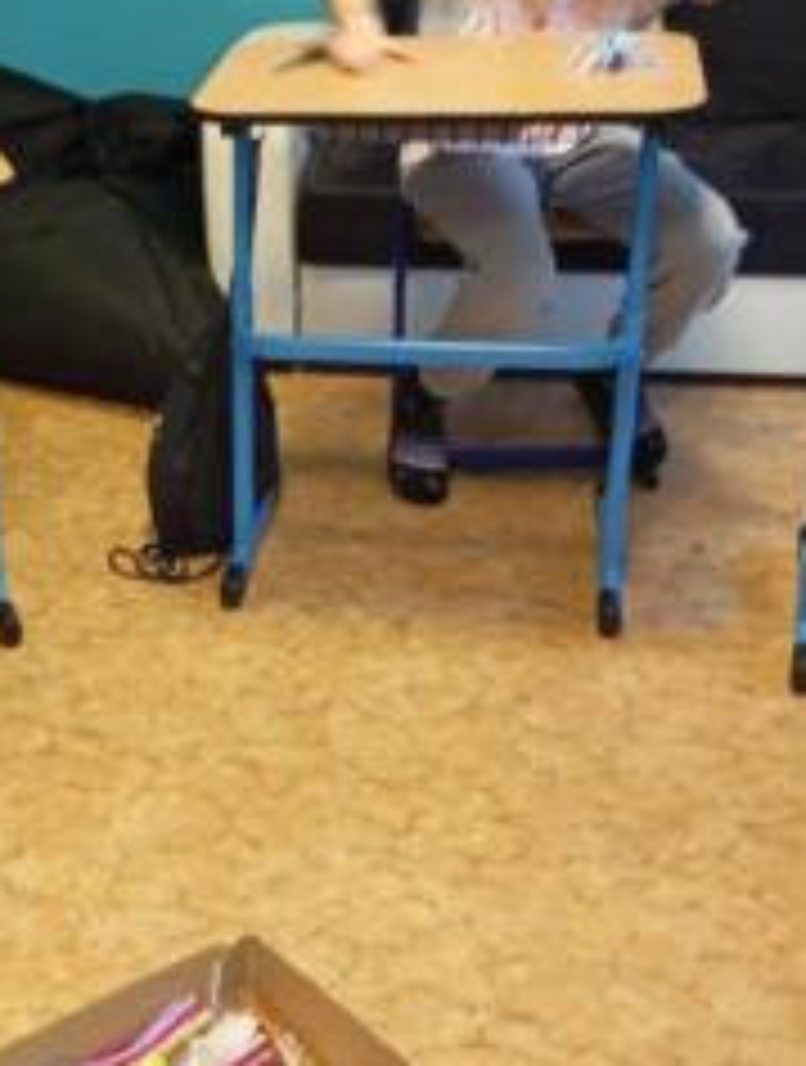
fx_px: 1824
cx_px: -25
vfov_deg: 32.6
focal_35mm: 59
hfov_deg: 23.7
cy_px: 544
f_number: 1.8
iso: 1140
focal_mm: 4.27
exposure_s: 1/25
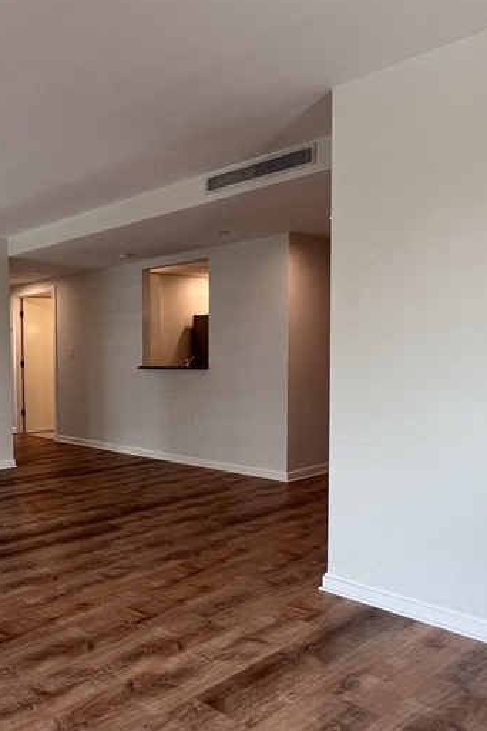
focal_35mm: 27
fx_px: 548
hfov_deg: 43.4
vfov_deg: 67.3
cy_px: 390
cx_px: 40
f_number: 1.8
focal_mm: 1.57
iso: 125
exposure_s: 1/120
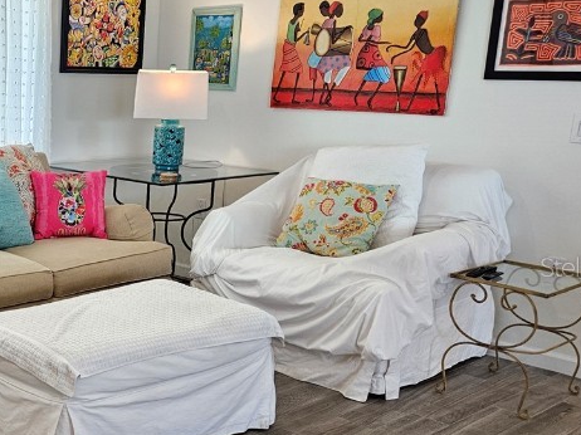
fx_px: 856
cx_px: 15
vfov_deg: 28.5
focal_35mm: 51
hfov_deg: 34.5
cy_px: 267
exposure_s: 1/120
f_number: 1.8
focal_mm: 5.4
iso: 125
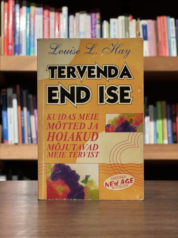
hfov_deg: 19.1
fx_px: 528
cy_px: 119
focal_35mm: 77
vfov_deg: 25.3
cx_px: 89
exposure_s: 1/99
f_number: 2.8
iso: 200
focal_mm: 9
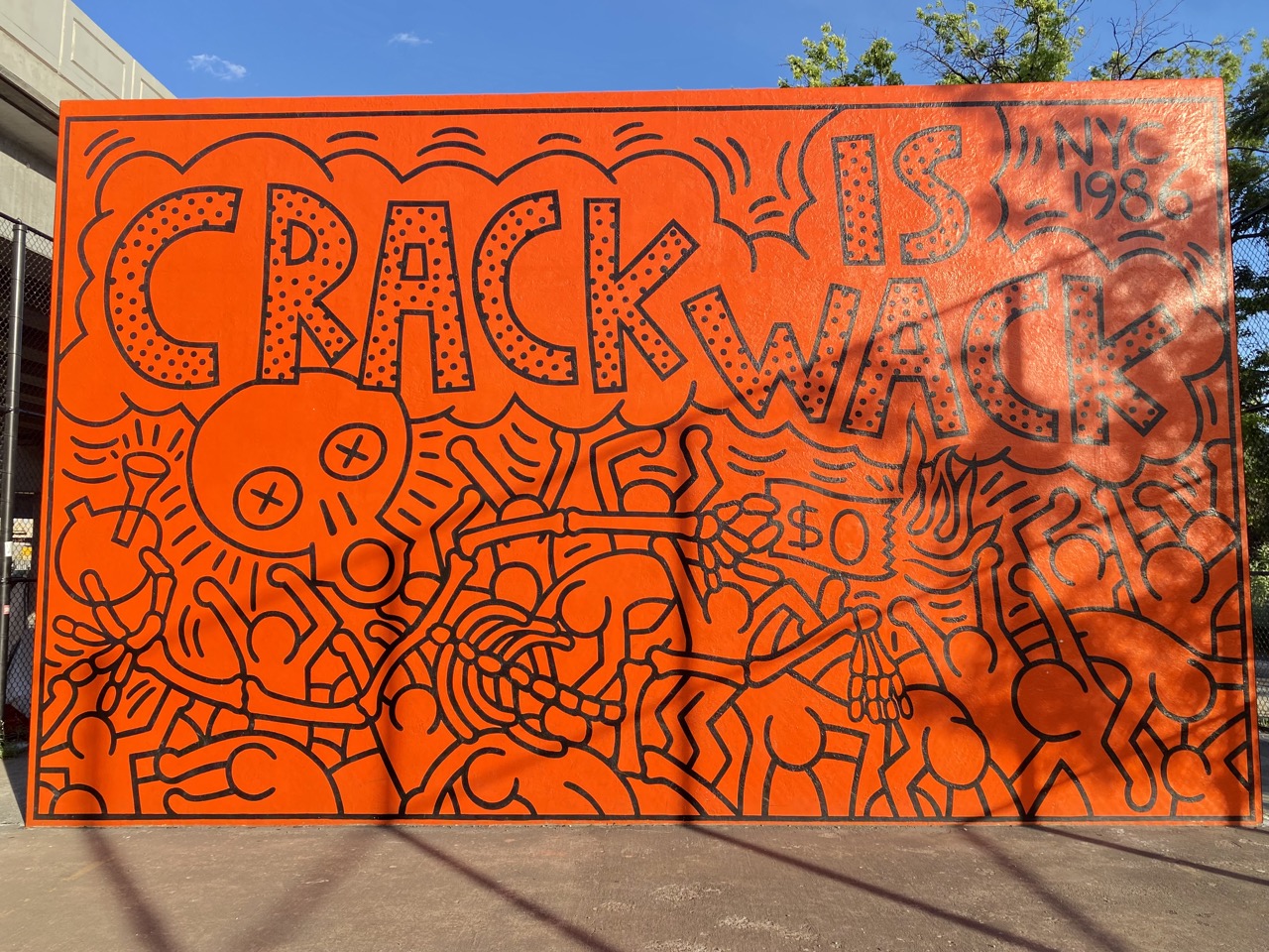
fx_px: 953
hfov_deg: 67.3
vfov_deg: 53.1
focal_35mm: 26
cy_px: 476
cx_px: 634
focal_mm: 4.25
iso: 32
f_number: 1.8
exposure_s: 1/573
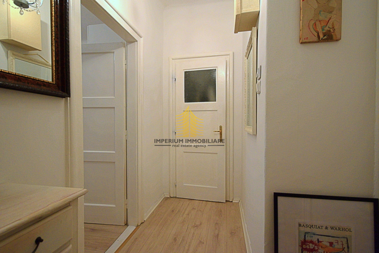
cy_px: 126
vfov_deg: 77.3
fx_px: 158
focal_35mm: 15
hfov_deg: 100.4
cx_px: 190
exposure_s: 1/60
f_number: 4.5
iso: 1000
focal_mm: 10
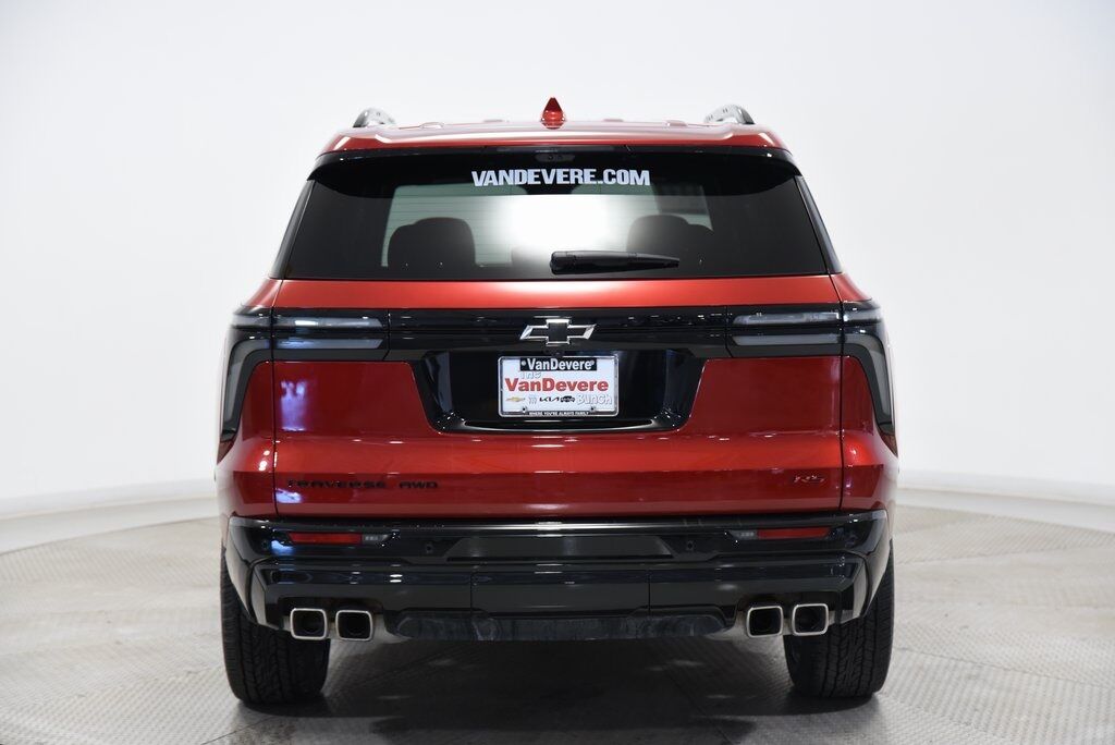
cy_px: 372
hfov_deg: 28.8
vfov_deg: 19.5
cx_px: 558
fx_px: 2169
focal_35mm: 70
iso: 1600
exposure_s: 1/80
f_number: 4
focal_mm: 70
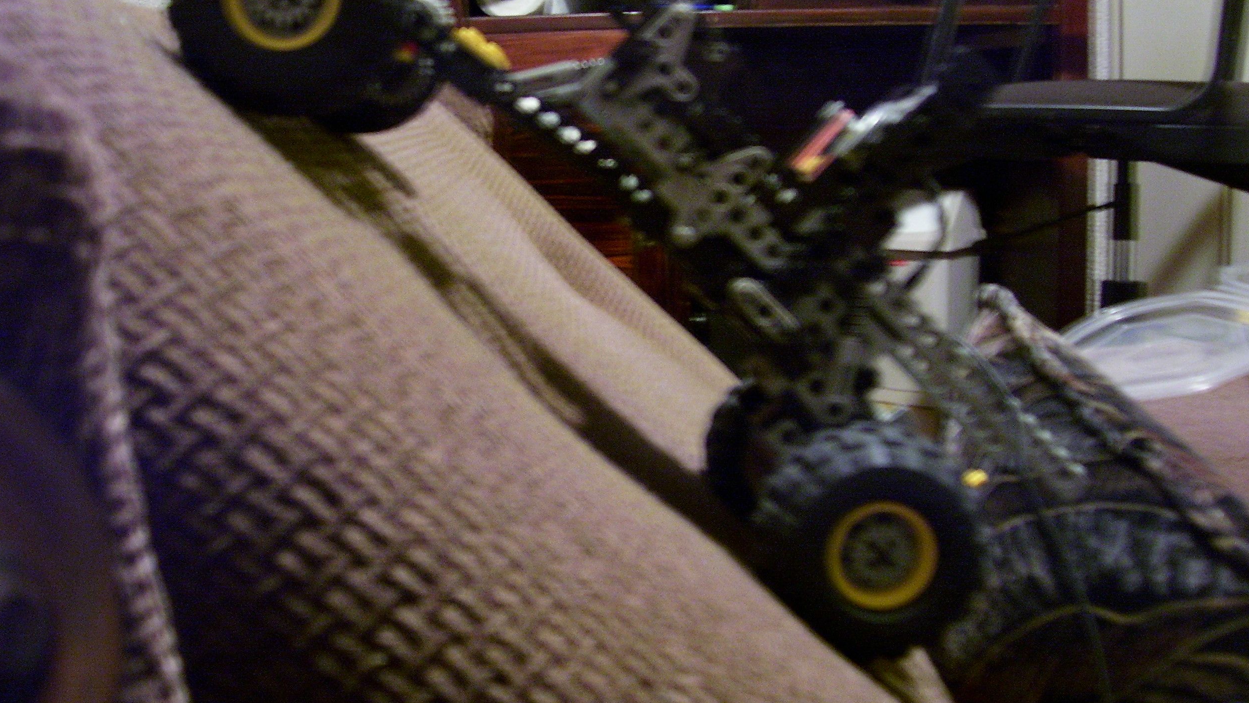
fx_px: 1258
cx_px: 628
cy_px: 302
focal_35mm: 38
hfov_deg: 52.8
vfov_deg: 31.1
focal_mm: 5.6
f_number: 2.7
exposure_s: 1/2
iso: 160
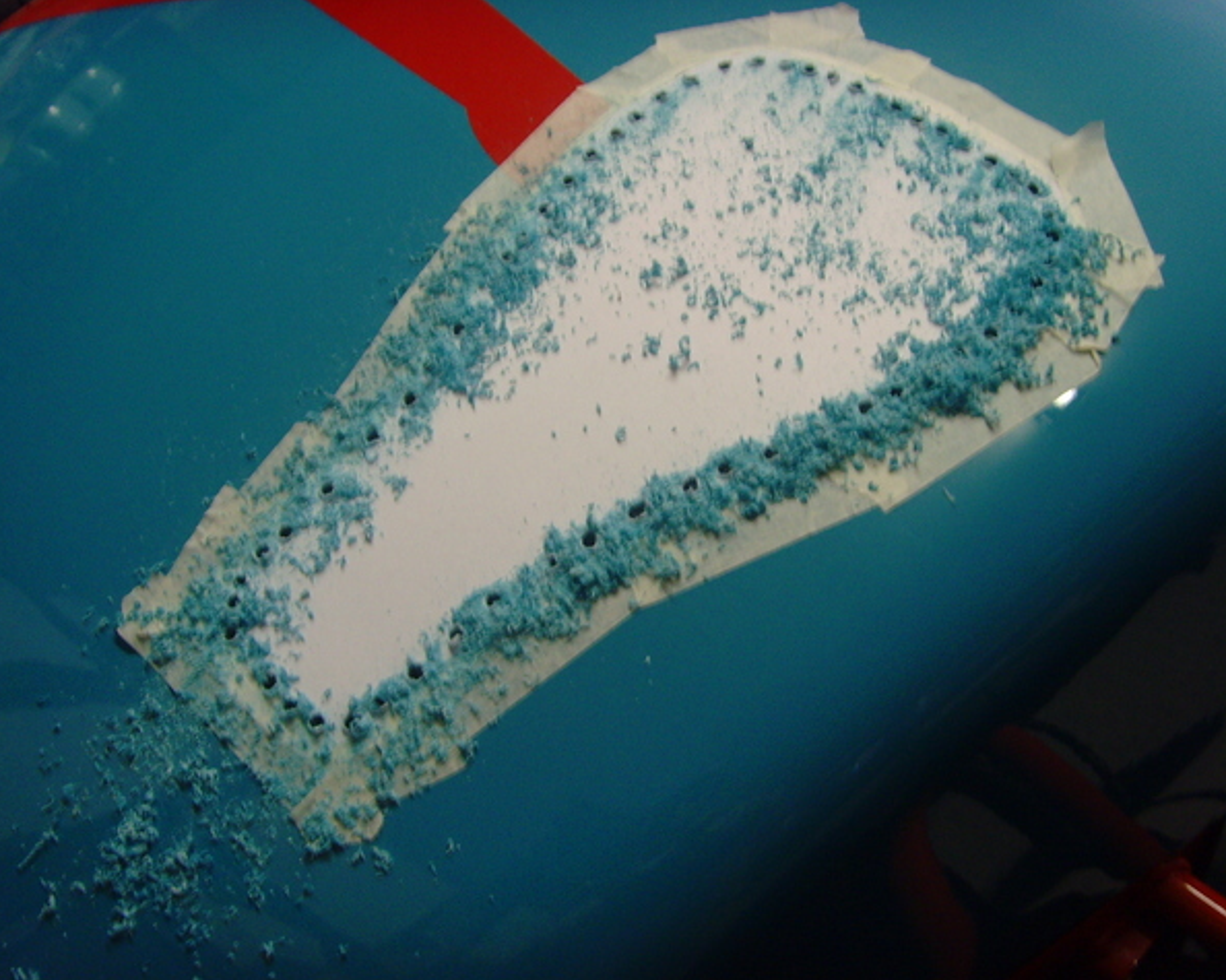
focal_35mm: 41
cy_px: 493
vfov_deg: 36.5
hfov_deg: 44.8
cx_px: 613
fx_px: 1487
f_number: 3.5
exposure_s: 1/15
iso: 200
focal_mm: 6.6
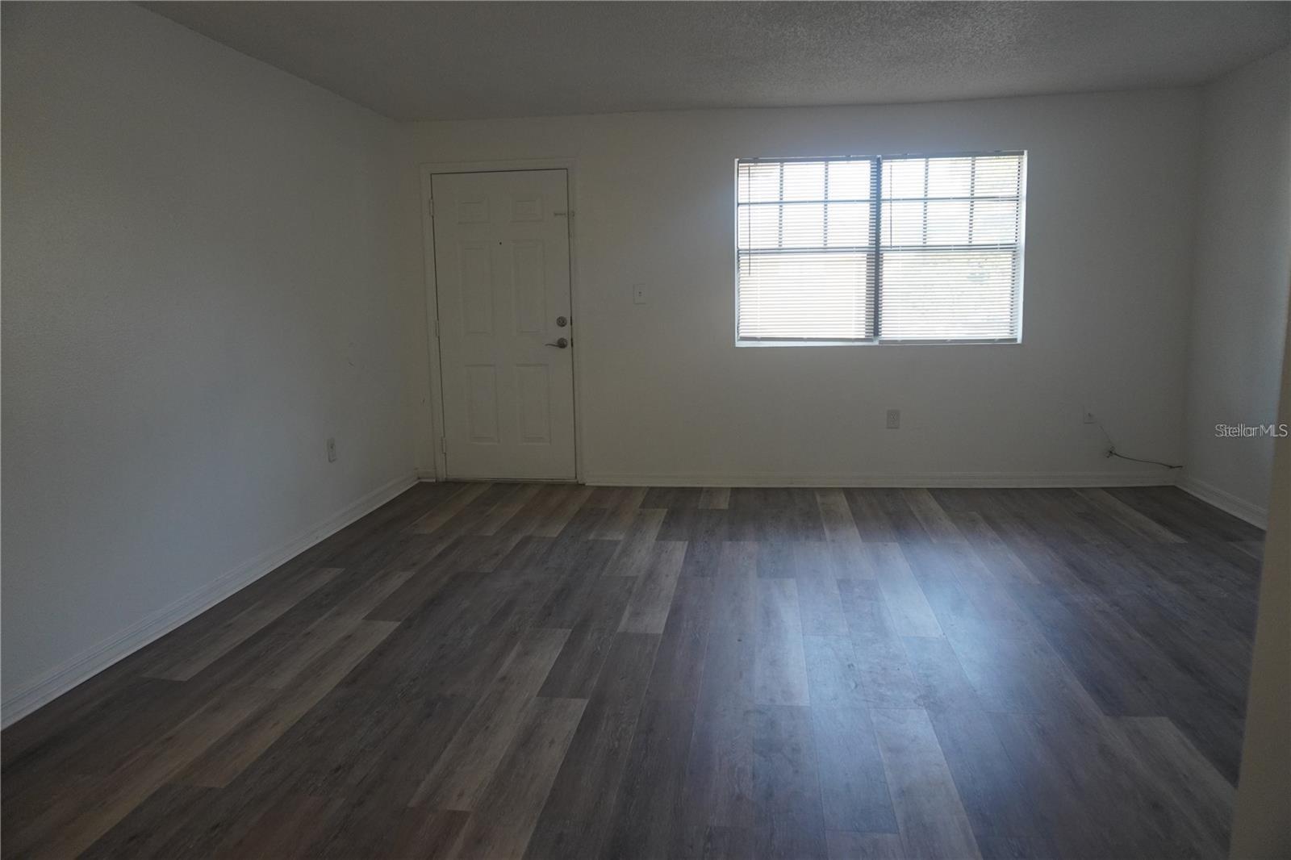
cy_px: 430
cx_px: 646
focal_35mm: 24
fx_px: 860
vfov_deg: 53.1
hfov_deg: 73.8
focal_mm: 16
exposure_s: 1/160
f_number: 4
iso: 1000
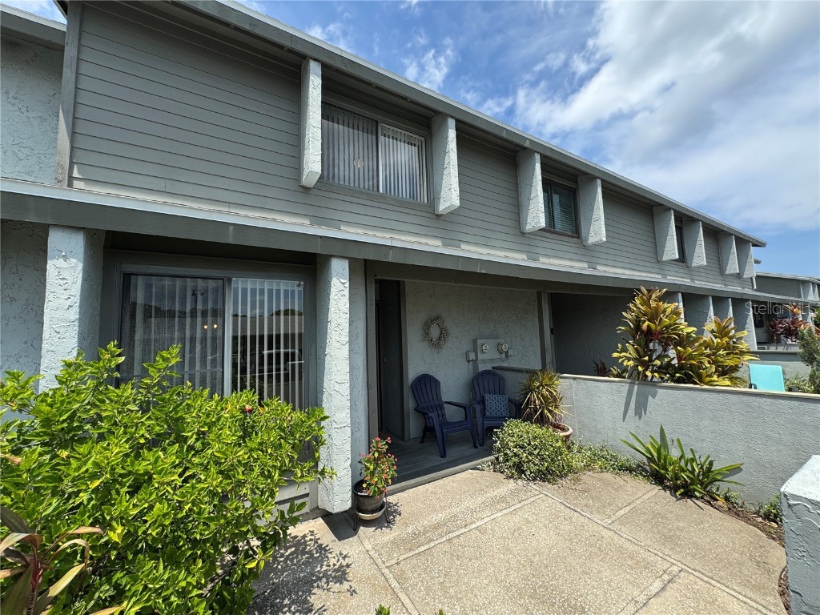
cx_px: 410
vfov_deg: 85.7
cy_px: 308
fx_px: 332
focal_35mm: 14
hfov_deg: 102.1
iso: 50
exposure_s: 1/812
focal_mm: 2.22
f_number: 2.2
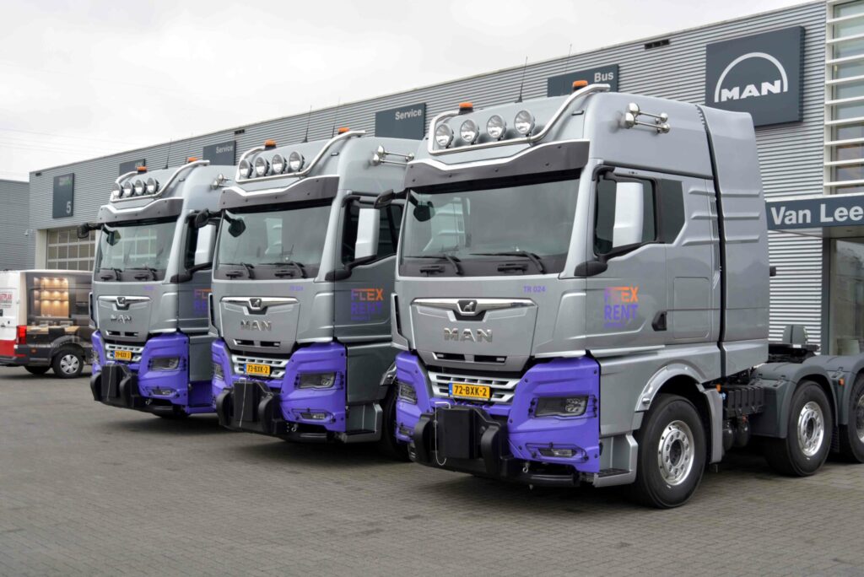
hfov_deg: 46.4
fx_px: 1009
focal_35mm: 42
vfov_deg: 31.9
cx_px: 432
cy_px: 288
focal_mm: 42
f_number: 5
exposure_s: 1/125
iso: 400
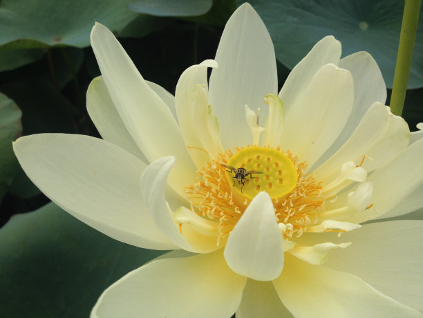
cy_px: 159
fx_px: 428
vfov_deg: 40.7
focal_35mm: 35
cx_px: 212
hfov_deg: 52.6
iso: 50
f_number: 2.4
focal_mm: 4.28
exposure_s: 1/1623
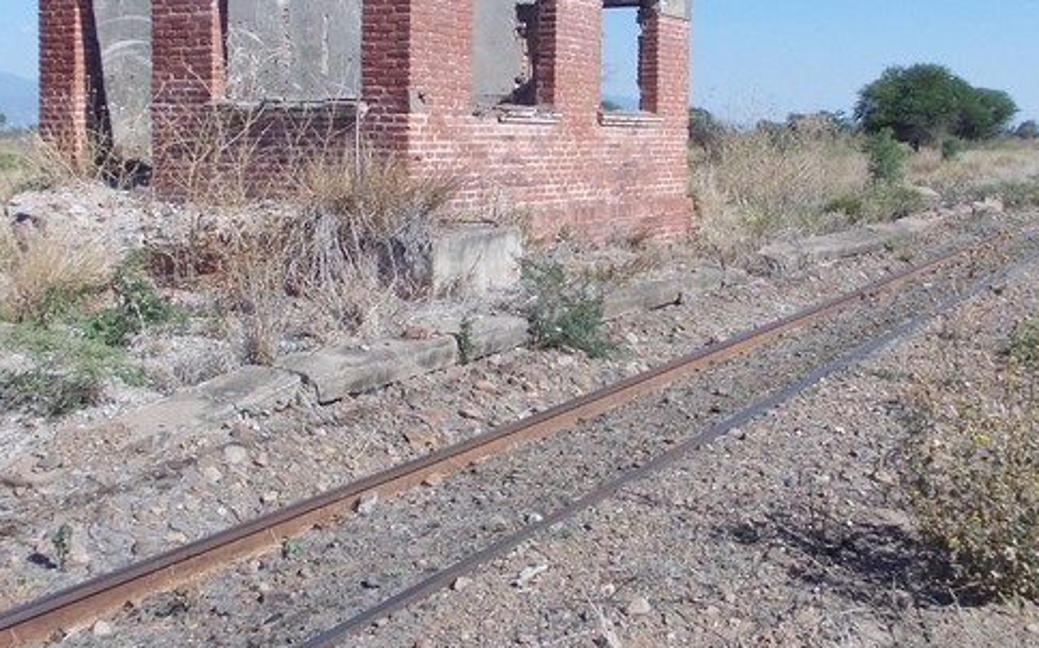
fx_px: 1330
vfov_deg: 27.2
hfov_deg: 42.6
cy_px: 221
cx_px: 554
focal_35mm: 47
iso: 80
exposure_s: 1/320
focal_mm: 4
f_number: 5.4
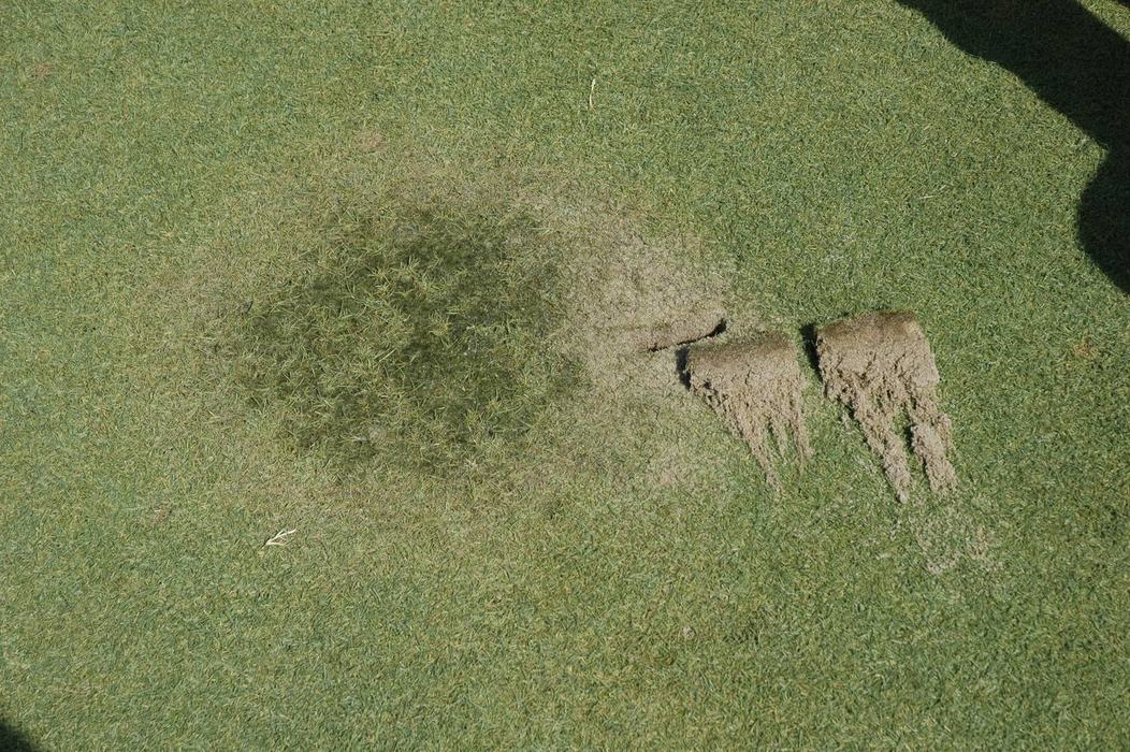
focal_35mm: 75
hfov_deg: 27.0
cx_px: 565
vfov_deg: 18.2
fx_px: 2353
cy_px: 376
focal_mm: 50
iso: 200
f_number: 9
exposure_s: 1/320
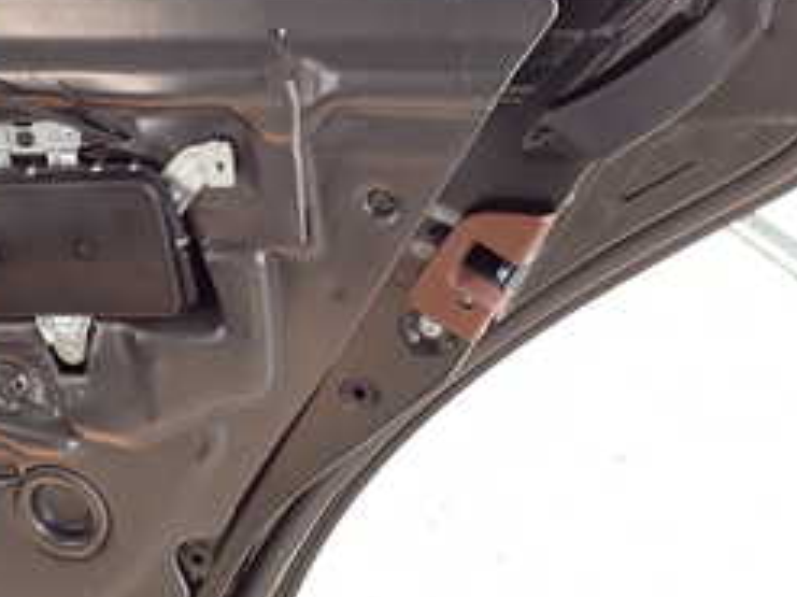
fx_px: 1680
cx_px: 200
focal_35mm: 73
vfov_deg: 20.1
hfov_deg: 26.4
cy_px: 187
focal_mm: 5.4
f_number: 3.2
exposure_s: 1/80
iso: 100
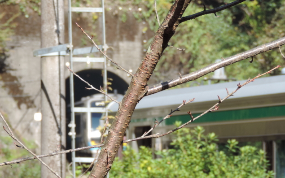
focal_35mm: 267
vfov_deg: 4.9
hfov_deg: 7.9
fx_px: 2074
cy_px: 130
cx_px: 148
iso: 80
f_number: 4.6
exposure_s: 1/160
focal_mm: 35.6
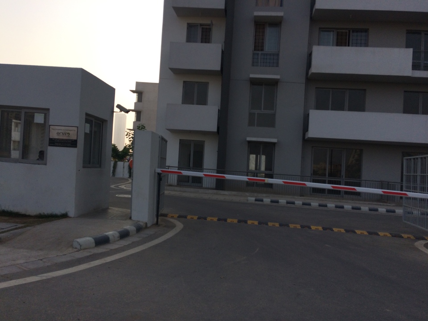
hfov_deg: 61.7
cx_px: 214
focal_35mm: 29
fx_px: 359
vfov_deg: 48.2
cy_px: 160
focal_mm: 4.15
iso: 32
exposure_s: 1/1580
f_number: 2.2
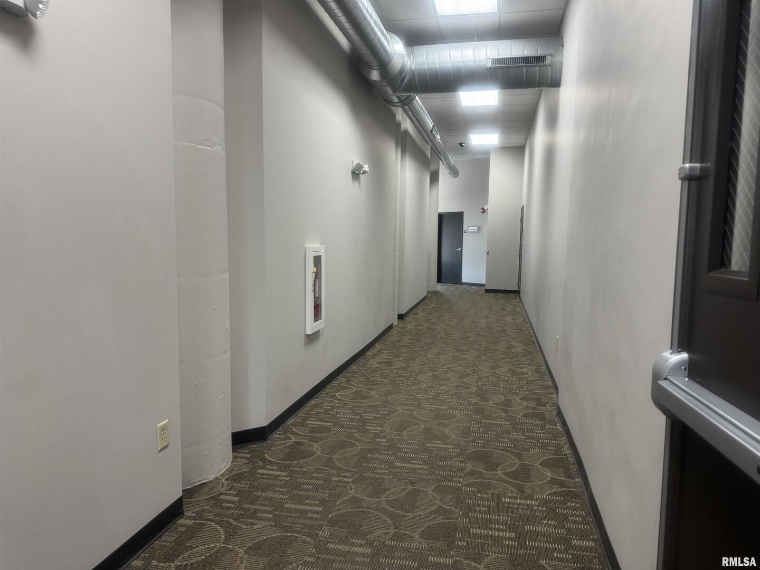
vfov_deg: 56.8
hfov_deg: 71.6
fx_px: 527
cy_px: 285
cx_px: 380
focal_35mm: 24
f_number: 1.78
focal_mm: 6.76
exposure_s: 1/60
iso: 160
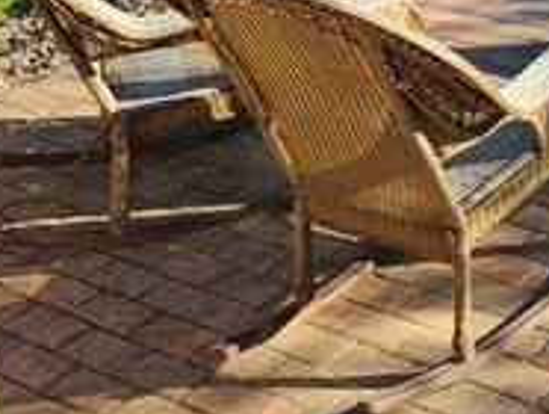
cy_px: -30
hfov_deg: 20.9
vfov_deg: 18.1
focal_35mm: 79
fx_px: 1255
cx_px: 829
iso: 20
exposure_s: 1/396
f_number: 1.8
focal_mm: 5.4
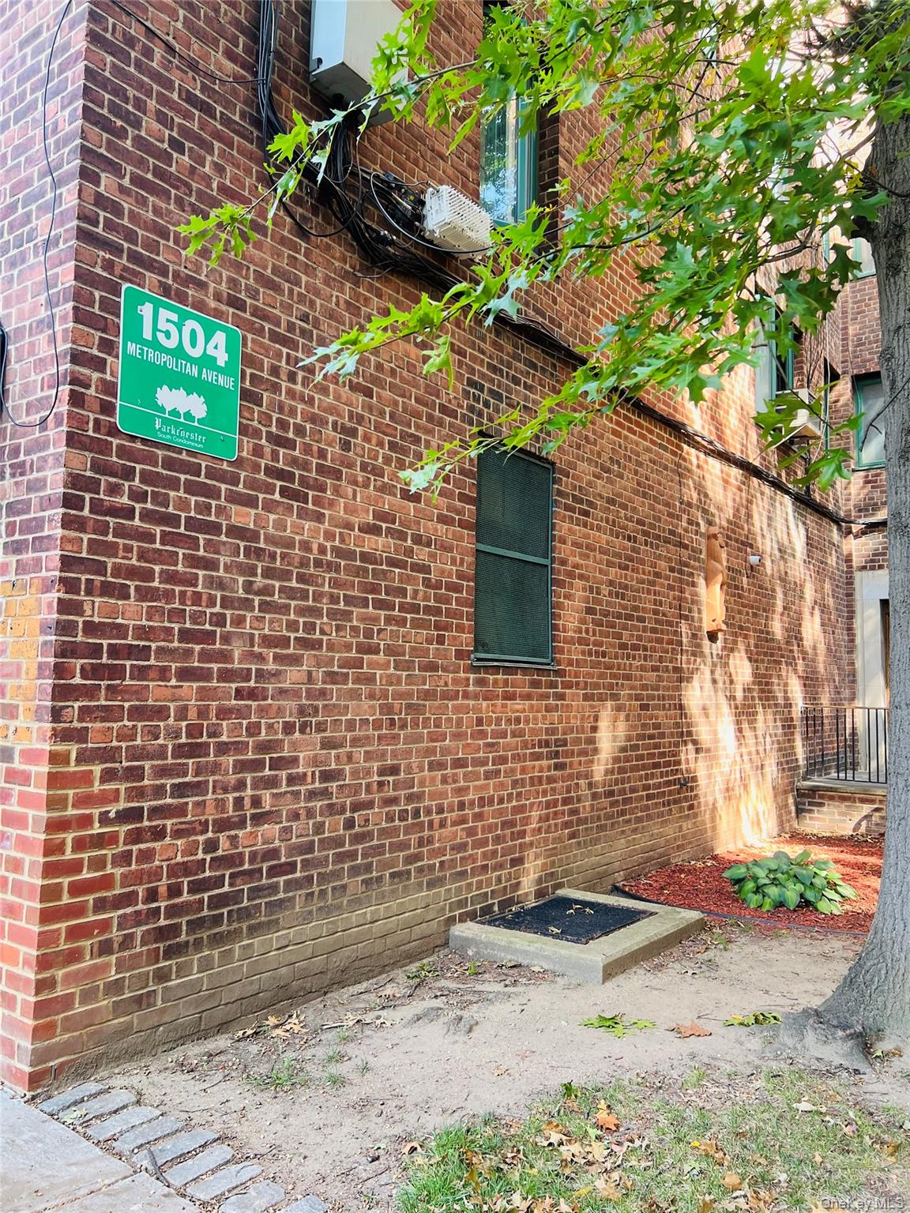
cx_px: 455
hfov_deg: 53.1
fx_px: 911
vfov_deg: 67.3
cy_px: 606
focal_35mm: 26
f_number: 1.5
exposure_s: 1/121
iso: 64
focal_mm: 5.7
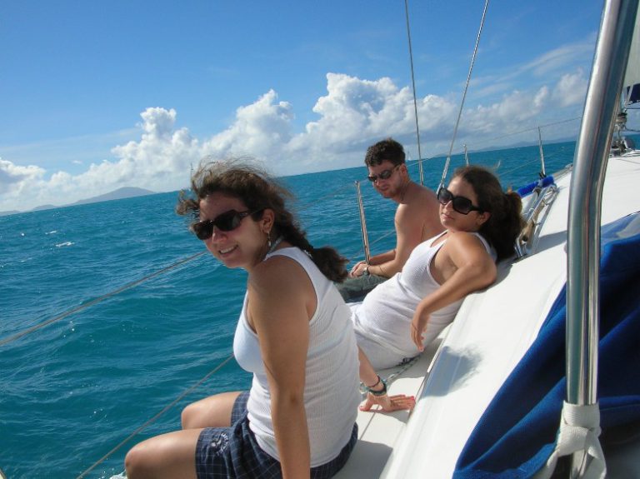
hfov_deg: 52.7
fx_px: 647
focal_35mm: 35
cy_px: 240
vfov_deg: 40.7
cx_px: 320
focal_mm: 5.8
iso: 50
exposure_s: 1/650
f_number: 5.6
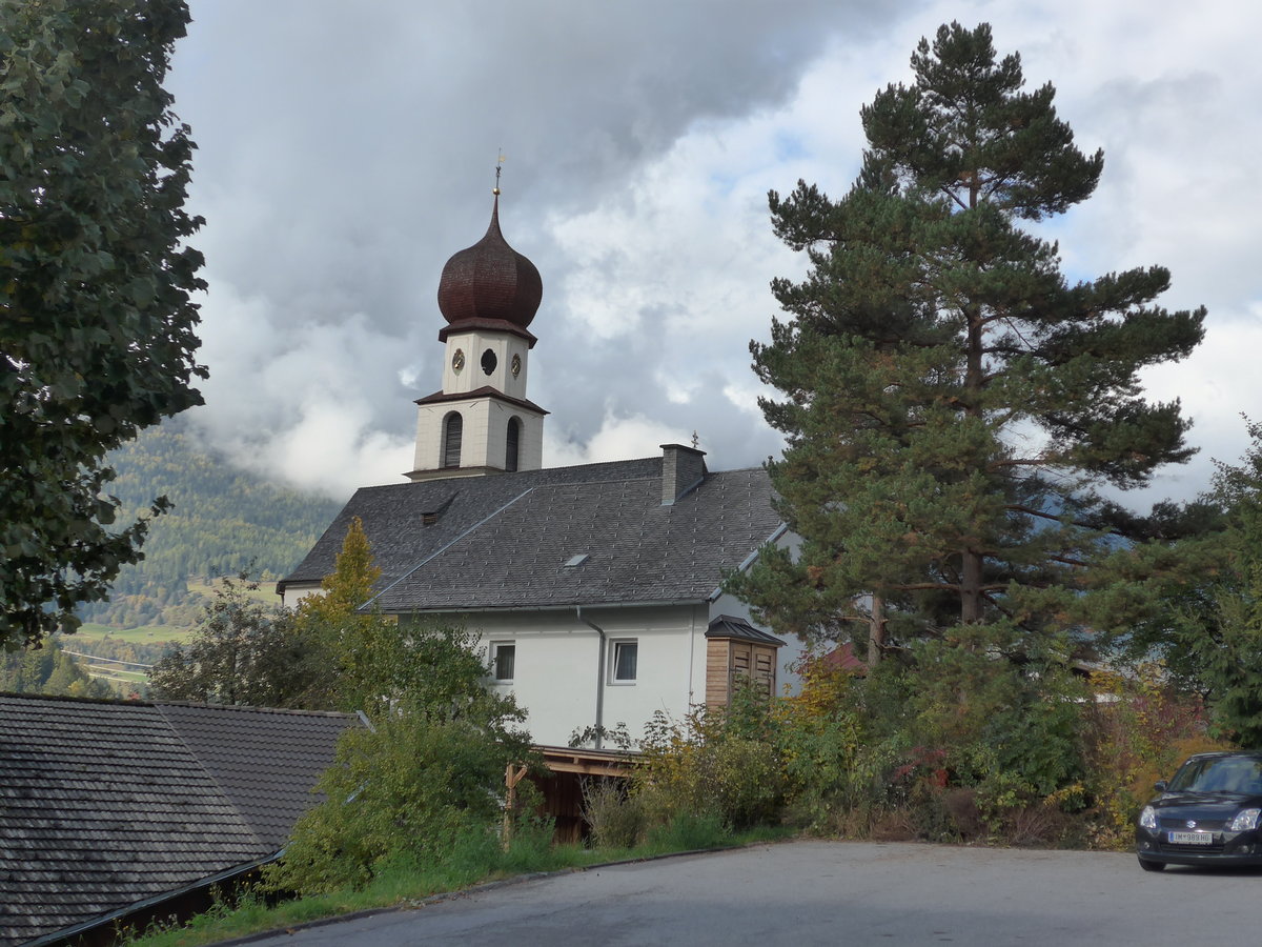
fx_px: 1896
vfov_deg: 28.0
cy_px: 474
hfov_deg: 36.8
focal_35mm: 52
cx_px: 631
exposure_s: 1/800
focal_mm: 10.7
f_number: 3.3
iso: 160
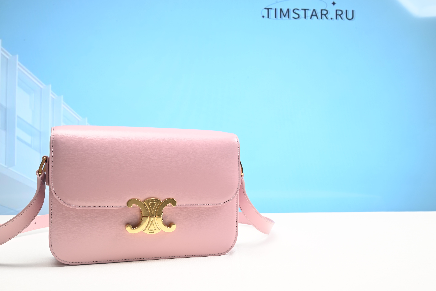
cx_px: 218
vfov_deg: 36.9
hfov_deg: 53.1
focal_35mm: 36
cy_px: 146
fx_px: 436
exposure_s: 1/1.6
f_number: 16
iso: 100
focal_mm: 36
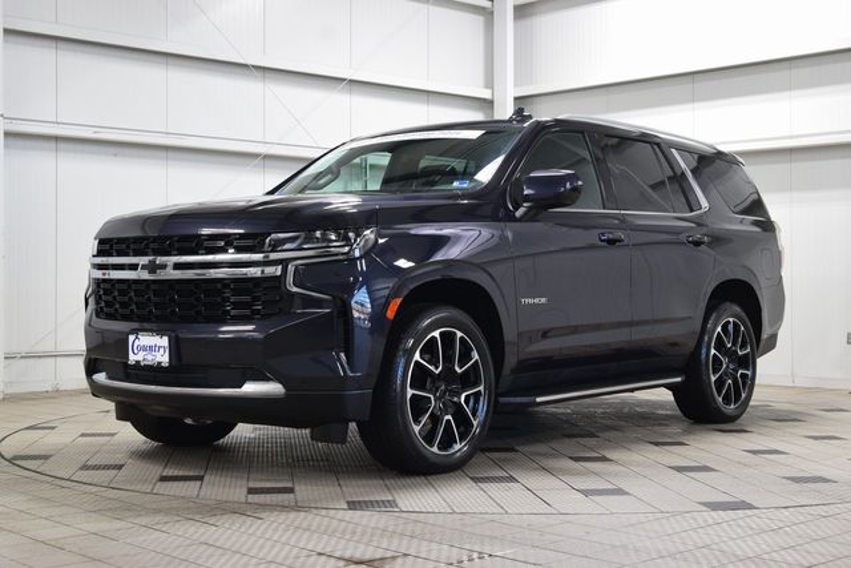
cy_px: 284
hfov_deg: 36.9
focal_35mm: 54
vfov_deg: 25.1
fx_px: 1277
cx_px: 426
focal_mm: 36
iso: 560
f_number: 6.3
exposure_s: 1/15
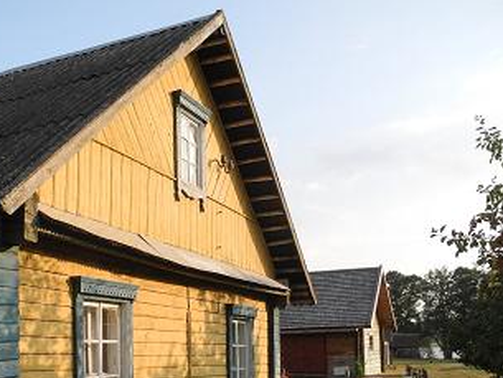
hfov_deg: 39.8
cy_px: 312
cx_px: 160
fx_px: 683
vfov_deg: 30.0
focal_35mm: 47
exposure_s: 1/800
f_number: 2.8
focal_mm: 6
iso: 100
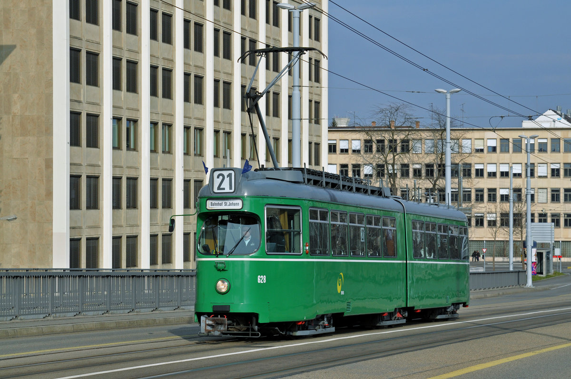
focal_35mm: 105
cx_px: 286
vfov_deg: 13.0
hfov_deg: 19.5
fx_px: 1663
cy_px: 190
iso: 400
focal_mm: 70
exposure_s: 1/1000
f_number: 9
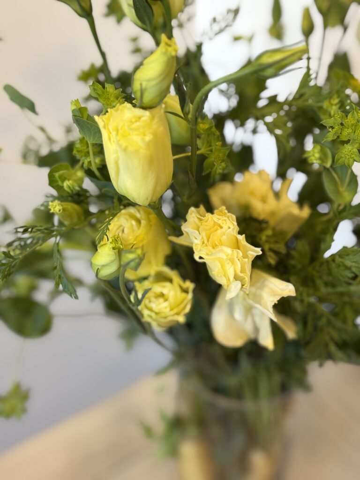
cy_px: 240
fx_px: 721
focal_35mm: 52
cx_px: 180
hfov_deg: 28.0
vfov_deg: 36.8
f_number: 1.6
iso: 64
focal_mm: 5.96
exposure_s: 1/60
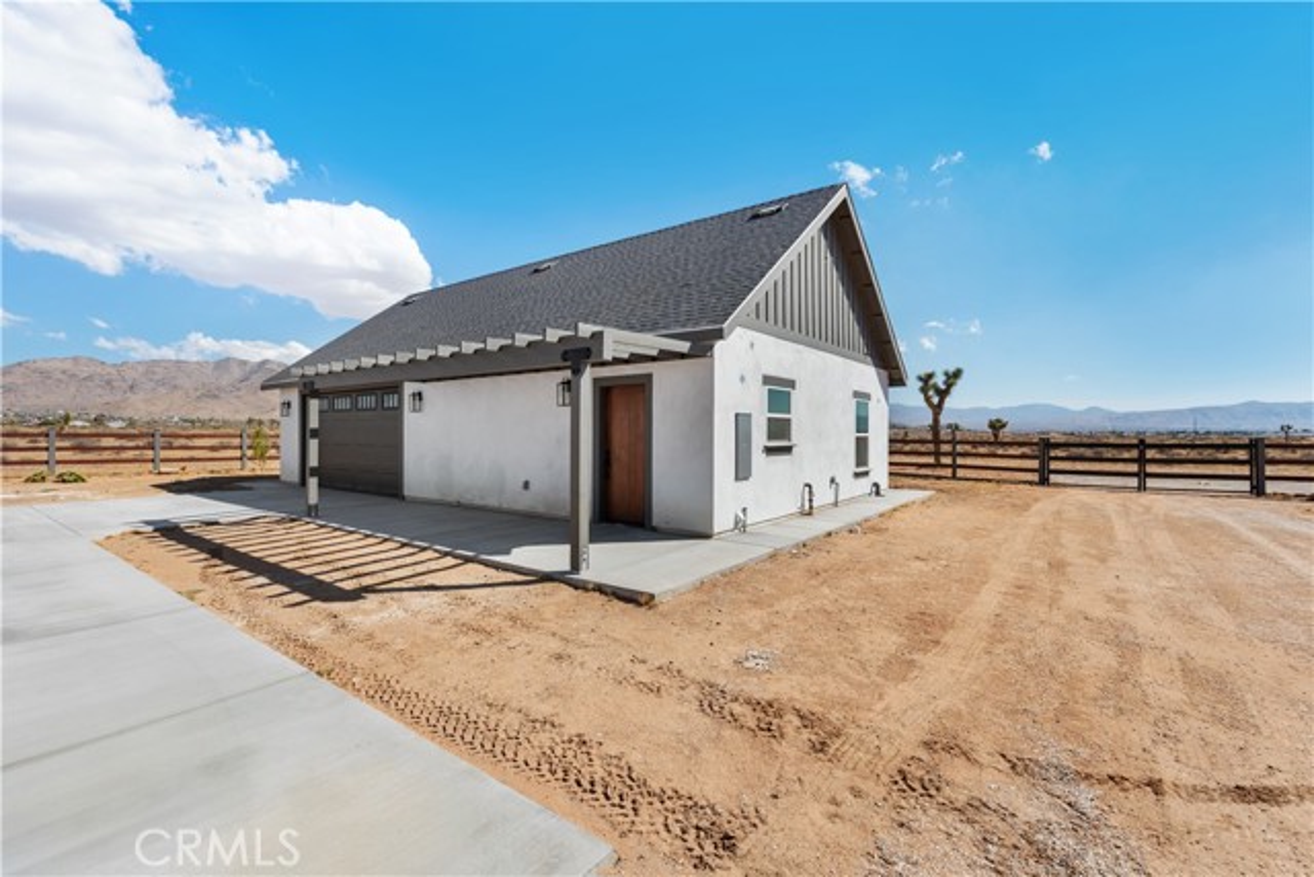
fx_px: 584
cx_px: 657
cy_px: 438
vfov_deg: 73.8
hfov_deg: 96.7
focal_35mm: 16
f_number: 7.1
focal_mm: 16
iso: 250
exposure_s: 1/400
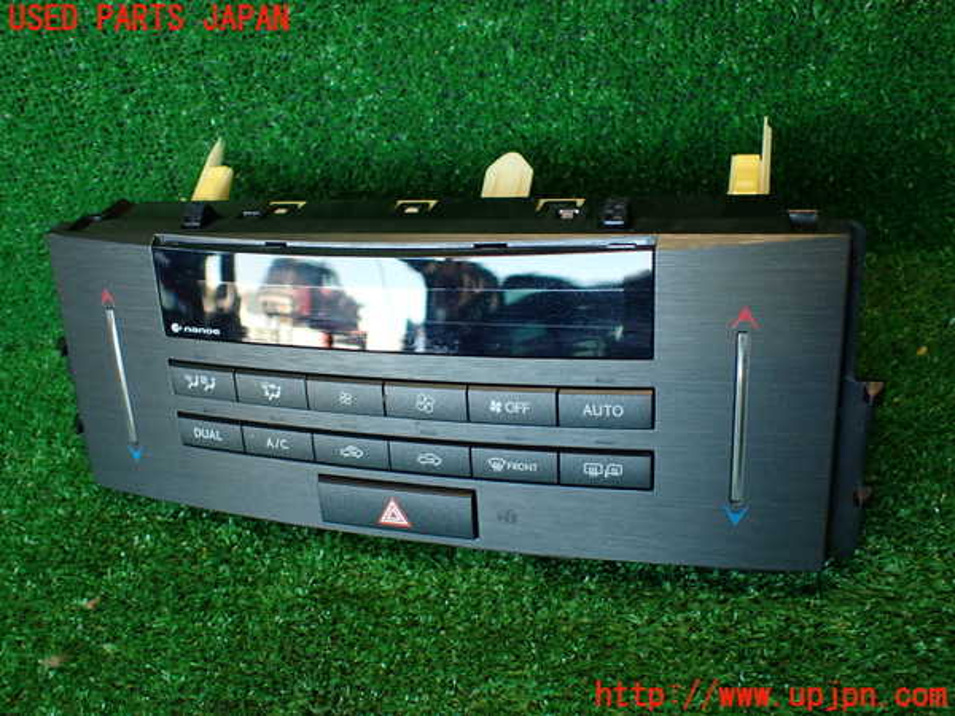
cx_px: 478
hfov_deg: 60.0
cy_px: 358
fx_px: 828
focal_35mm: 30
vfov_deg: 46.8
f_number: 2.3
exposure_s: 1/60
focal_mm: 5.4
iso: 200
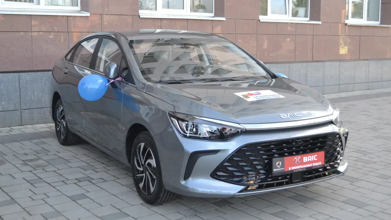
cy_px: 105
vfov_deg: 24.9
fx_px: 498
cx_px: 193
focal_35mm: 48
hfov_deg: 42.9
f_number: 4.5
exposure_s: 1/500
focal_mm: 30
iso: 1000
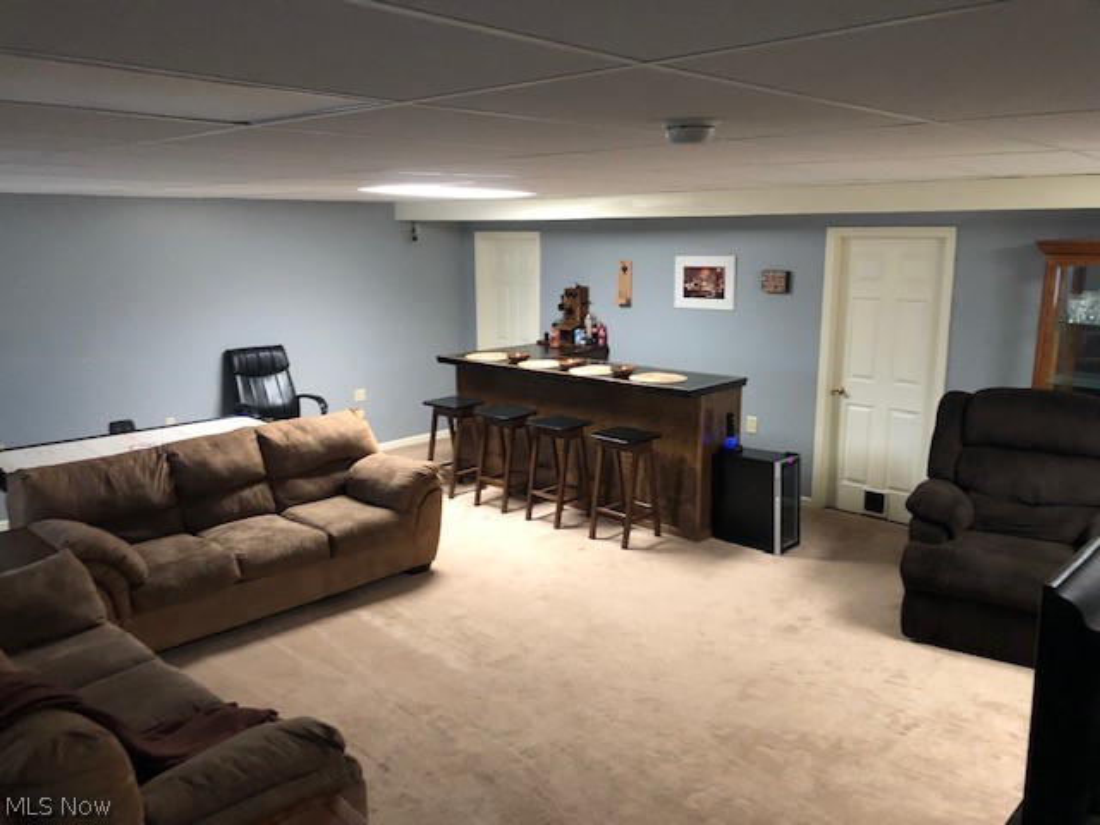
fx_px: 890
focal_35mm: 28
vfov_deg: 49.7
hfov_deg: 63.4
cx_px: 550
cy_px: 412
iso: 100
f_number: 1.8
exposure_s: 1/11
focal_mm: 3.99
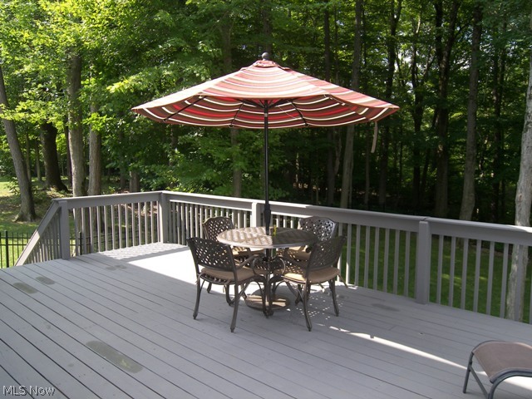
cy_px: 200
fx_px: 430
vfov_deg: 49.7
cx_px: 266
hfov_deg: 63.4
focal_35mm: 28
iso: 50
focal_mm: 5.9
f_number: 2.8
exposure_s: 1/160
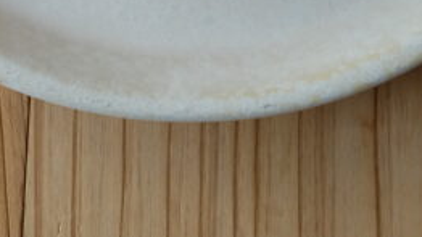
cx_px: 183
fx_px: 3209
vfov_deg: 4.1
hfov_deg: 7.5
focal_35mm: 287
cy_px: -345
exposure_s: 1/110
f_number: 5.6
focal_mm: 46.7
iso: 200
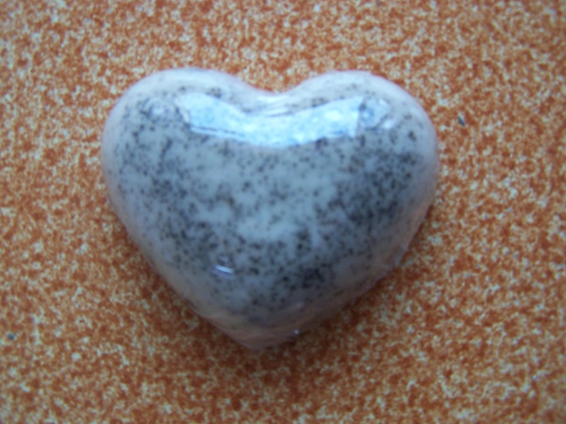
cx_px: 279
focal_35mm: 39
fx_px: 637
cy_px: 211
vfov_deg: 36.8
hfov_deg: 47.9
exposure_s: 1/45
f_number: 2.8
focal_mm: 6.3
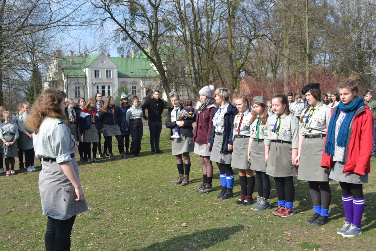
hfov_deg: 49.6
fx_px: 407
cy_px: 126
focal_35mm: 39
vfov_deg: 34.2
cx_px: 188
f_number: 7.1
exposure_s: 1/200
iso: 100
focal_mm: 26
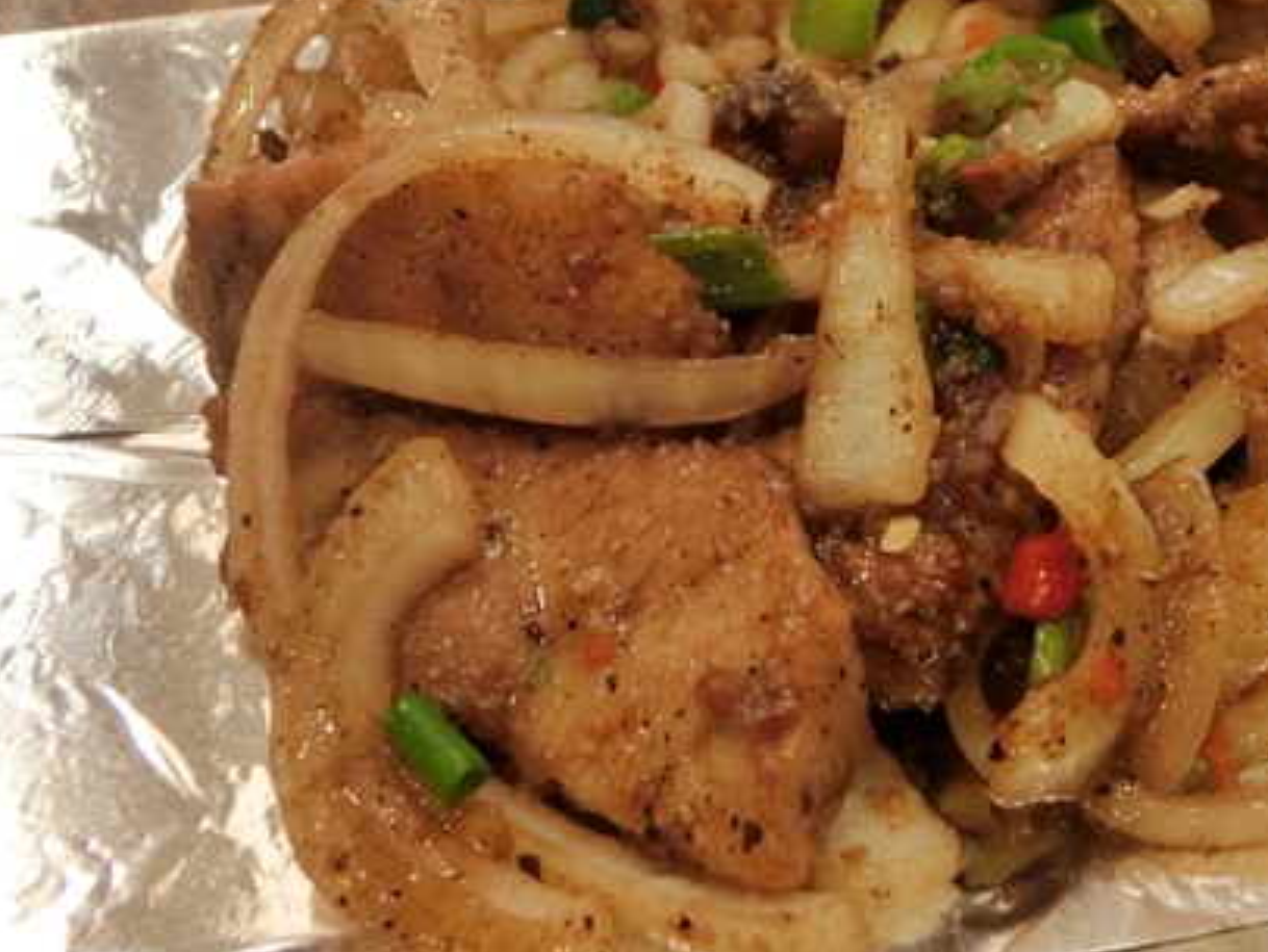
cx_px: 865
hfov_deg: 36.3
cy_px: 309
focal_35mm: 52
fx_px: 1906
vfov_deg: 27.9
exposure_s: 1/60
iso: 200
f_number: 3.7
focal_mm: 5.93
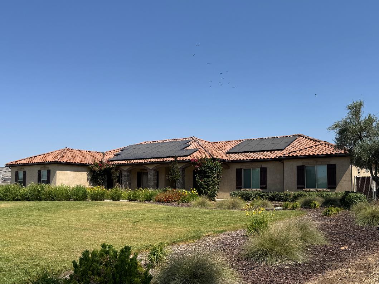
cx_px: 200
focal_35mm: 34
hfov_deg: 53.9
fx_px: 372
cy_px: 164
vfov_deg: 41.7
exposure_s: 1/5348
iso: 80
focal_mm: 6.76
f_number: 1.78
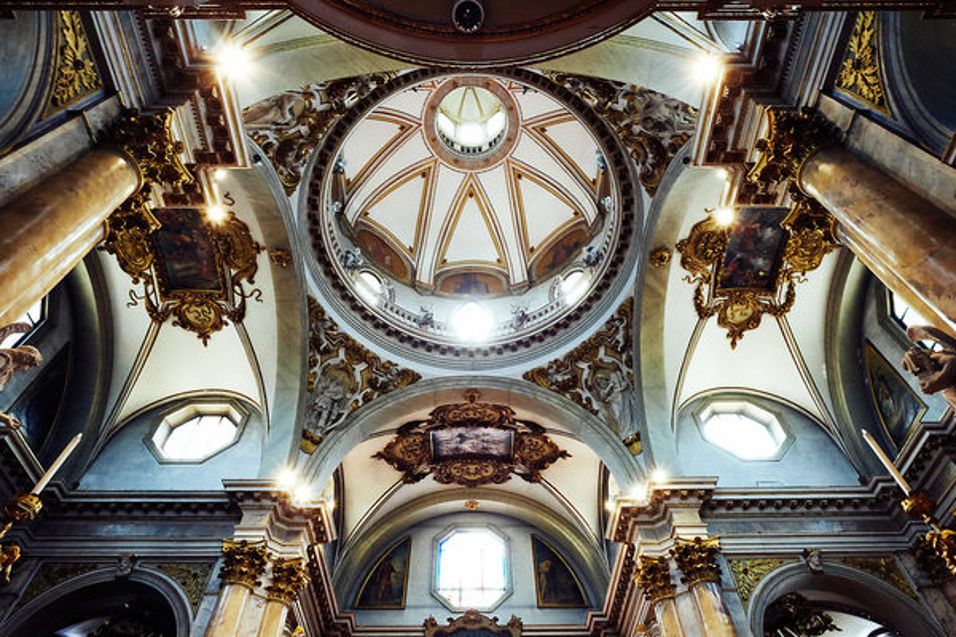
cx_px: 478
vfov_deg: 59.5
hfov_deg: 81.2
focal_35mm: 21
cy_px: 318
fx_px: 558
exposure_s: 1/17
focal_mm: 14
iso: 6400
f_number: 11
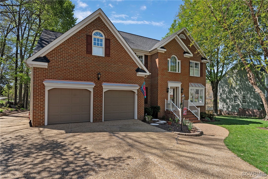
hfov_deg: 86.9
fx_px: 141
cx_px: 134
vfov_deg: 64.6
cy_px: 90
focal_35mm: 19
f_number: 8
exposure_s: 1/30
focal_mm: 19
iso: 100
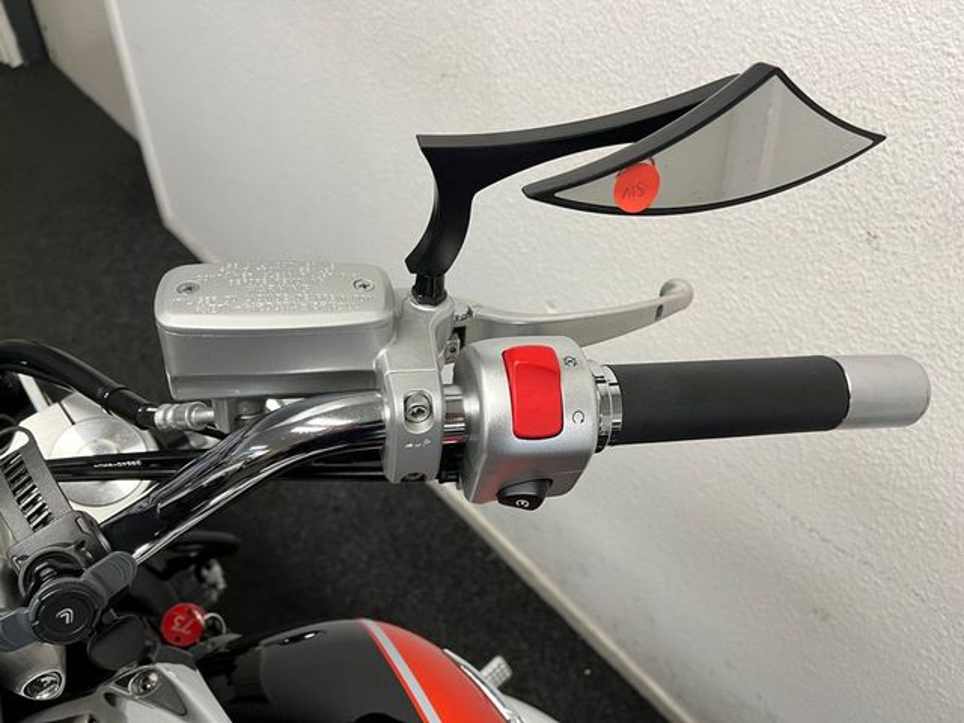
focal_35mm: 26
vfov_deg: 53.1
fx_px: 724
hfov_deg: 67.3
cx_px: 482
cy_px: 362
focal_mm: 5.1
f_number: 1.6
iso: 64
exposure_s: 1/50
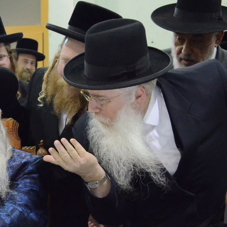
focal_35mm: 97
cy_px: 116
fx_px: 720
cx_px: 56
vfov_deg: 17.9
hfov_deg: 17.8
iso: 5000
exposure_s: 1/80
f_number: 5
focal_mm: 40
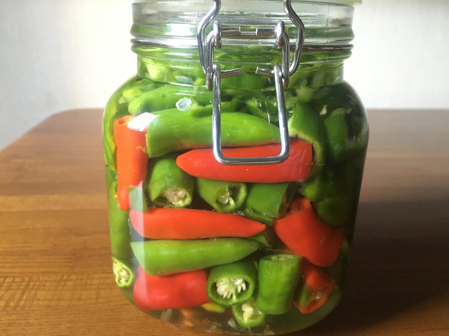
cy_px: 168
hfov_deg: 61.7
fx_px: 376
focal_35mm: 29
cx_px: 224
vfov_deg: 48.2
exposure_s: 1/30
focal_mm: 4.15
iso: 200
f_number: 2.2
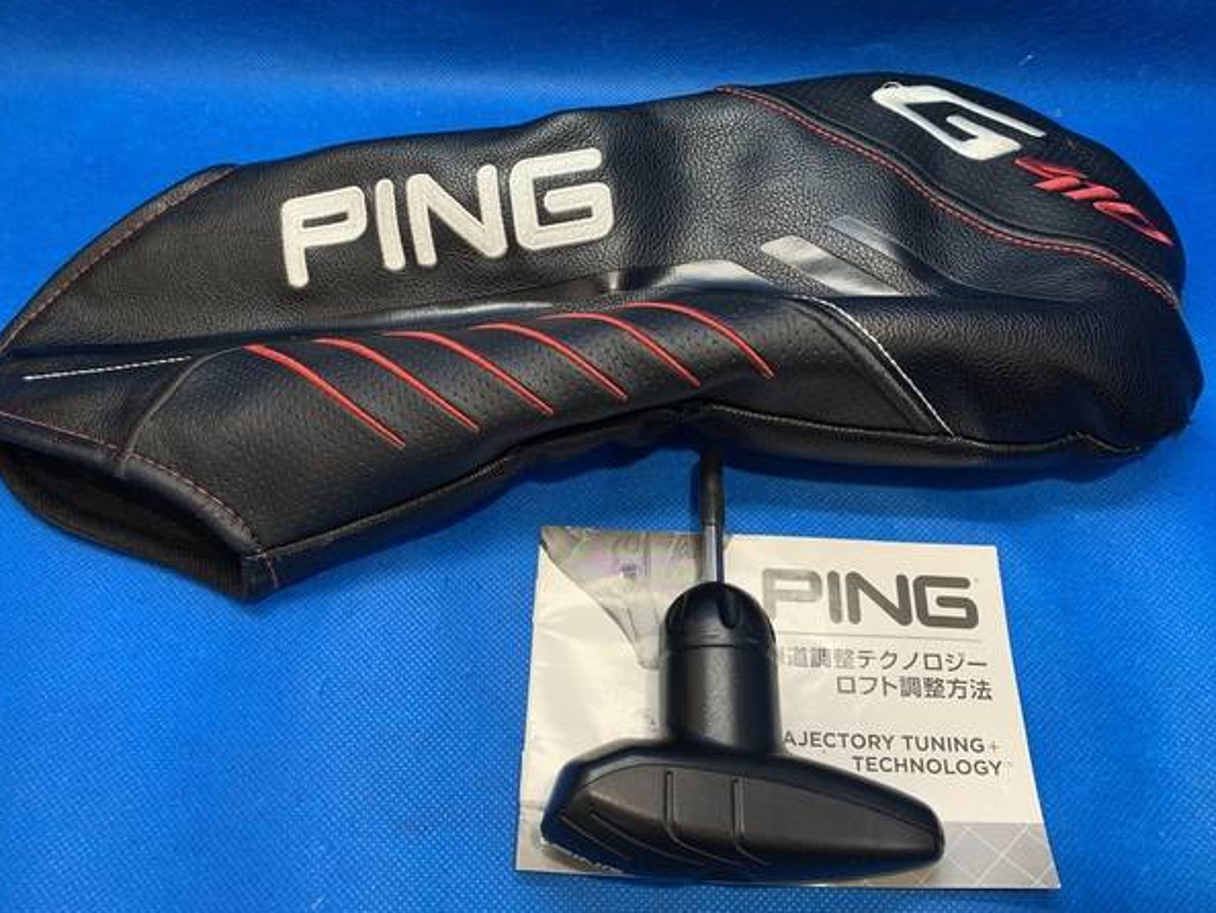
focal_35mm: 28
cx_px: 602
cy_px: 461
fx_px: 984
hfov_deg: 63.4
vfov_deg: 49.8
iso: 125
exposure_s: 1/60
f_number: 1.8
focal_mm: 4.25
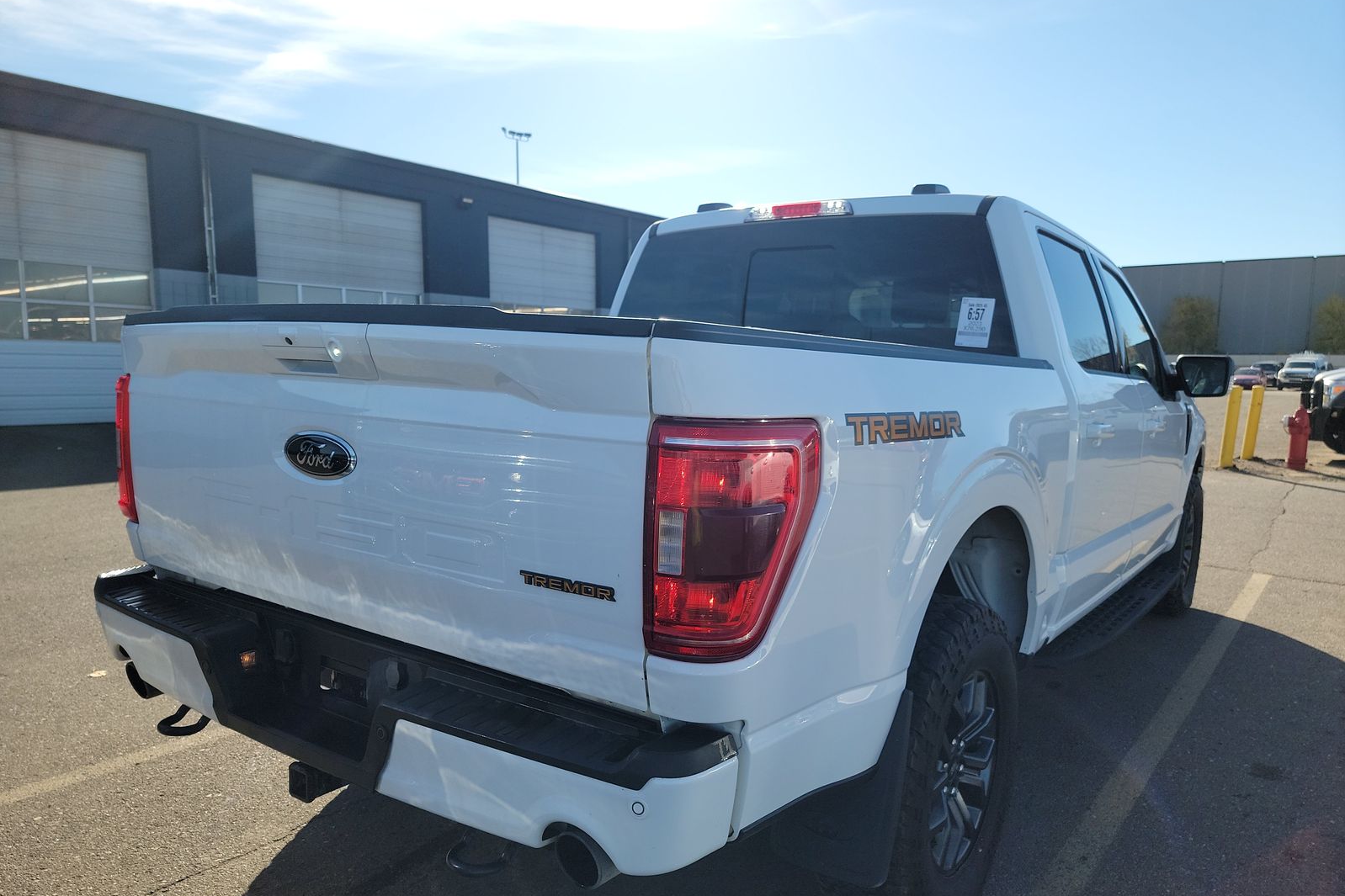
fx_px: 934
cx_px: 672
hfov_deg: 71.5
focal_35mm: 25
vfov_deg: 51.2
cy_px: 493
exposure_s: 1/740
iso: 50
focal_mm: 6.7
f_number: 1.8
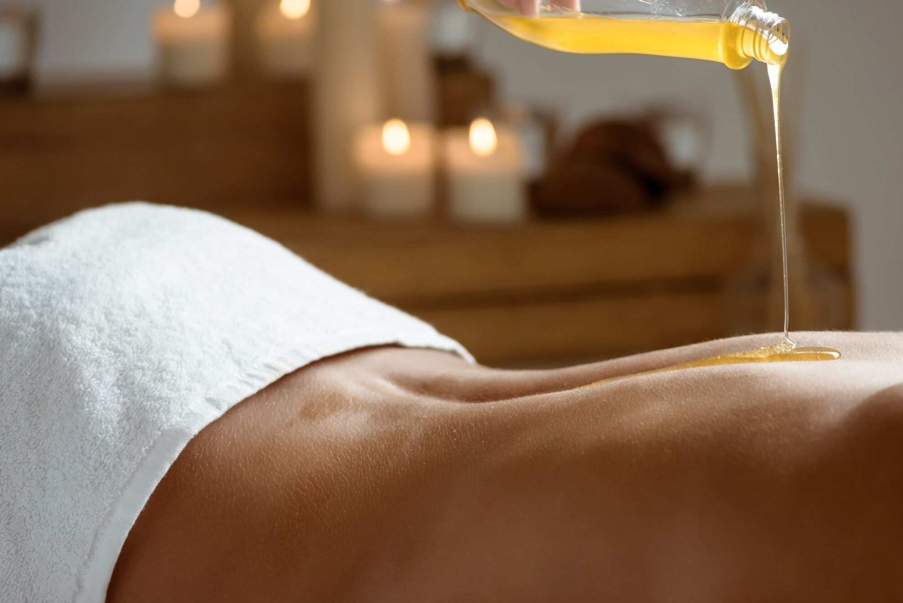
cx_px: 556
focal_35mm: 135
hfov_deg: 15.2
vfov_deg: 10.2
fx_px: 3387
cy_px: 278
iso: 200
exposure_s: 1/160
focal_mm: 105
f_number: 4
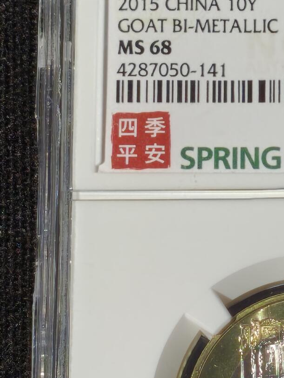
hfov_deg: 6.5
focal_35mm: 226
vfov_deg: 8.8
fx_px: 2472
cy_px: 260
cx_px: 307
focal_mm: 4.94
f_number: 1.5
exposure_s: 1/3349
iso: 50
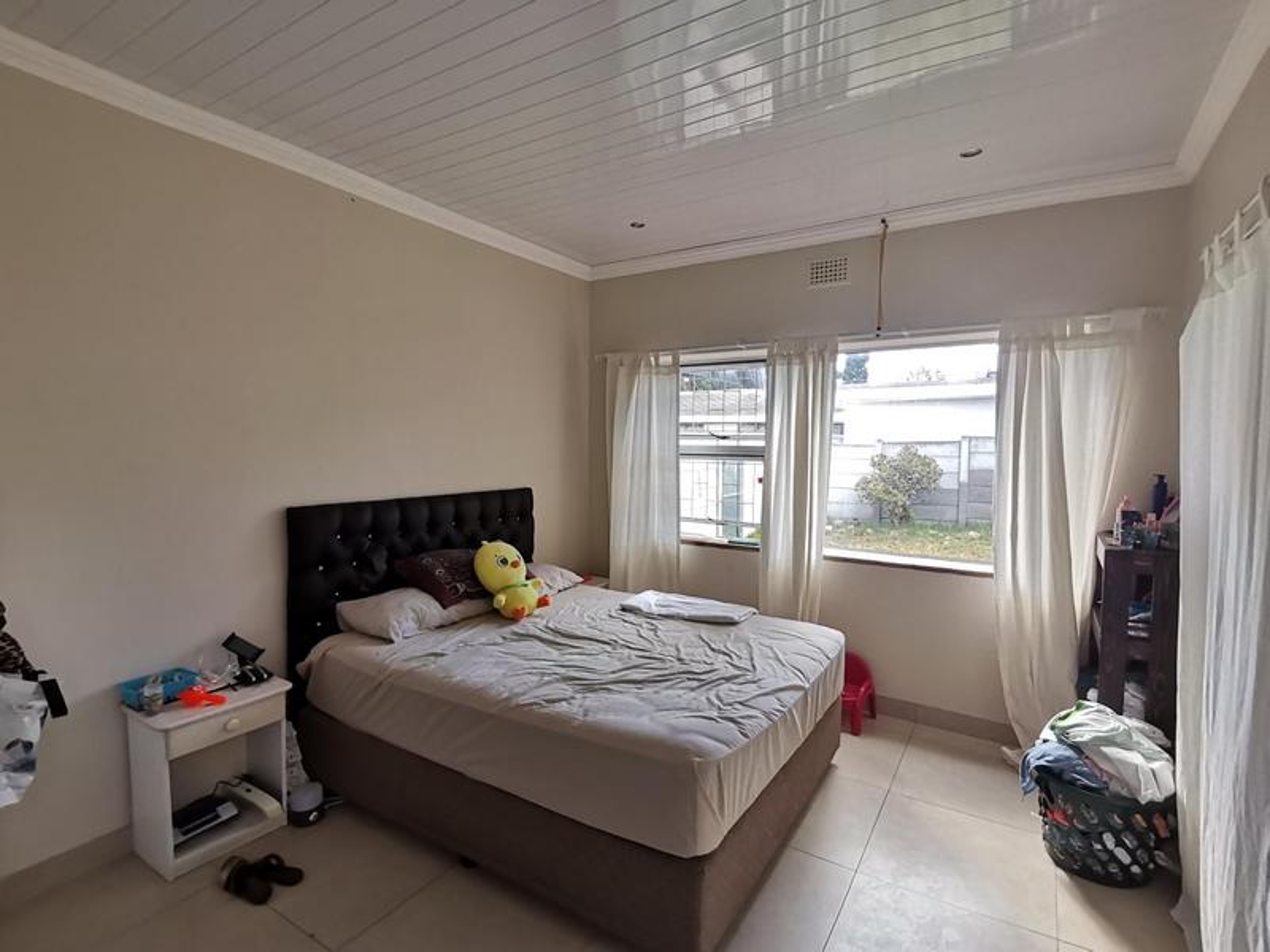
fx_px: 624
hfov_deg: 91.0
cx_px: 635
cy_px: 476
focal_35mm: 17
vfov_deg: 74.7
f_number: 2.4
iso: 160
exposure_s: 1/100
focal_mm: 1.78
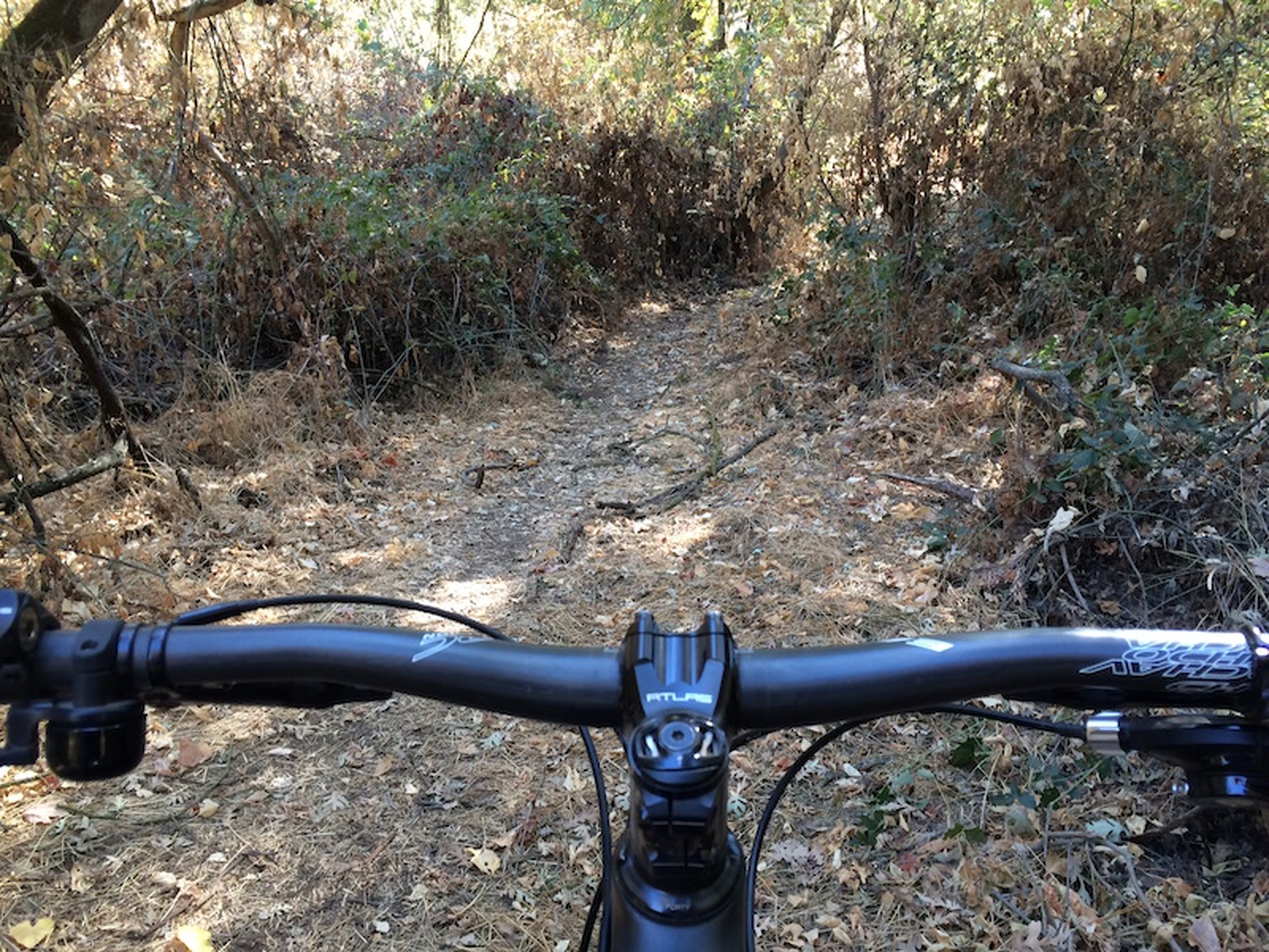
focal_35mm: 29
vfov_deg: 48.2
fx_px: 1063
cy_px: 476
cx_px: 634
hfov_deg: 61.7
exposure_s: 1/30
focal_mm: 4.15
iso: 32
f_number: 2.2
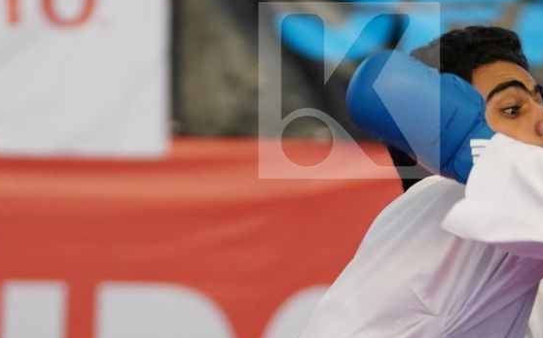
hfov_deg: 5.2
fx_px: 6034
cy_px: 434
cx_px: 349
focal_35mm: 408
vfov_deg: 3.2
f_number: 2.8
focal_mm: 124
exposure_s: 1/1000
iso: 2000
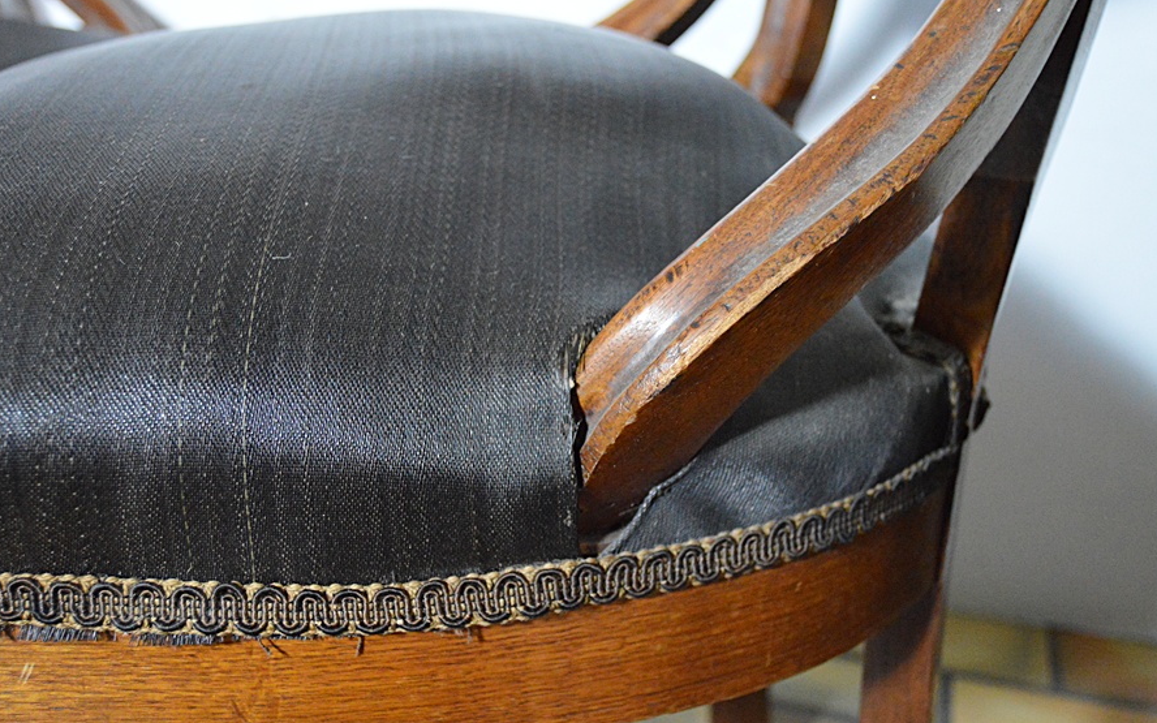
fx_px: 1248
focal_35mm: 40
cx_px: 541
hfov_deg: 49.7
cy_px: 346
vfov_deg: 32.3
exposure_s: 1/60
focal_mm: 23
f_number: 3.8
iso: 3200
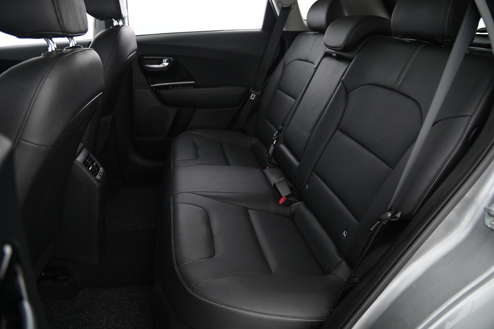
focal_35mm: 24
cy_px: 164
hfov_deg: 73.8
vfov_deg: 53.1
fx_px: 329
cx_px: 247
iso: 2000
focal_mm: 24
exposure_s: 1/13
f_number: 4
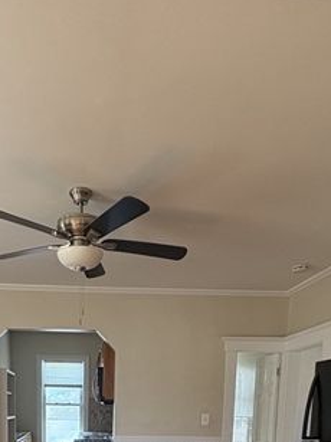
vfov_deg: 42.5
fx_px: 447
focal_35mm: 35
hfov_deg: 40.0
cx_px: 104
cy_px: 475
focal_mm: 2.22
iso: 200
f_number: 2.2
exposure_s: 1/97
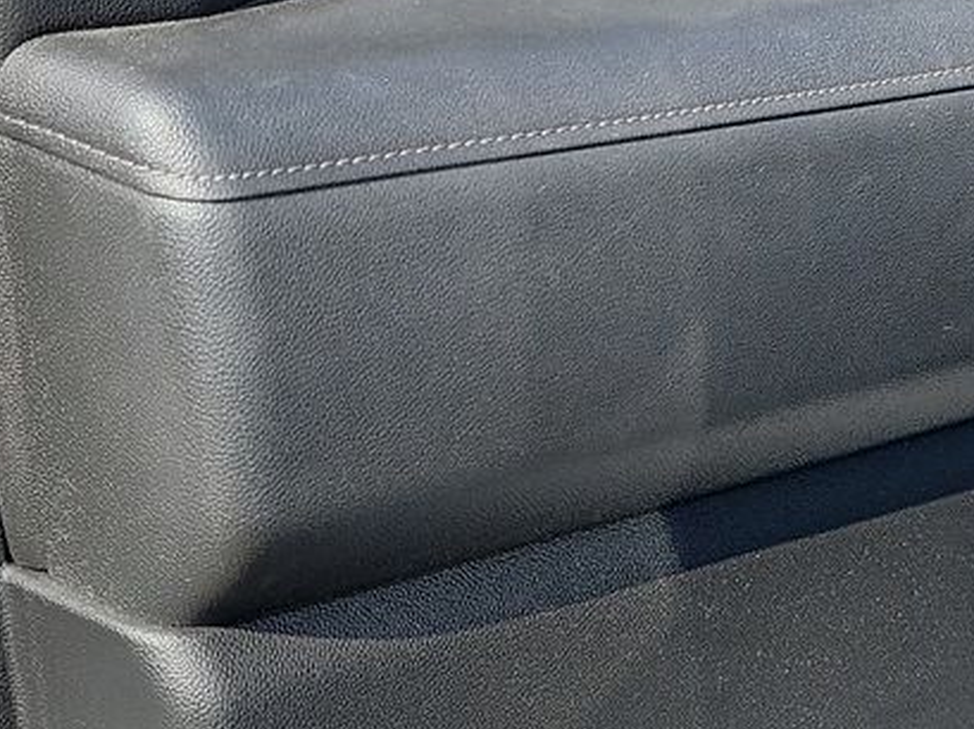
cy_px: 450
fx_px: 2643
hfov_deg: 20.7
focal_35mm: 94
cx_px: 733
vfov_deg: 15.7
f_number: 1.8
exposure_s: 1/418
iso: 50
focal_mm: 6.7
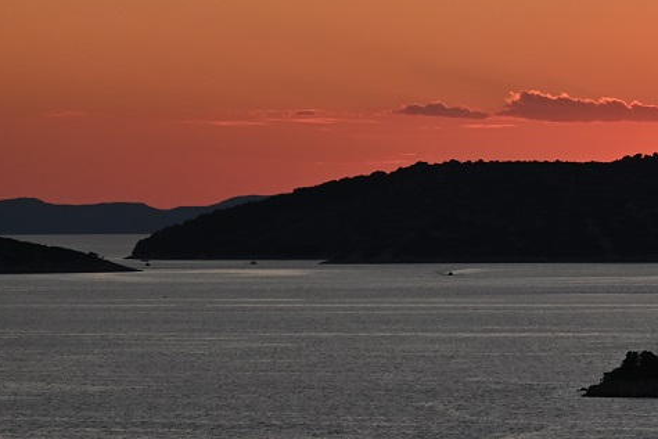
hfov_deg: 4.6
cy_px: 168
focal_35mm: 442
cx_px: 788
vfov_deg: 3.1
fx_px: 8081
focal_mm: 140
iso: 250
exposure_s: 1/1250
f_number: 4.8
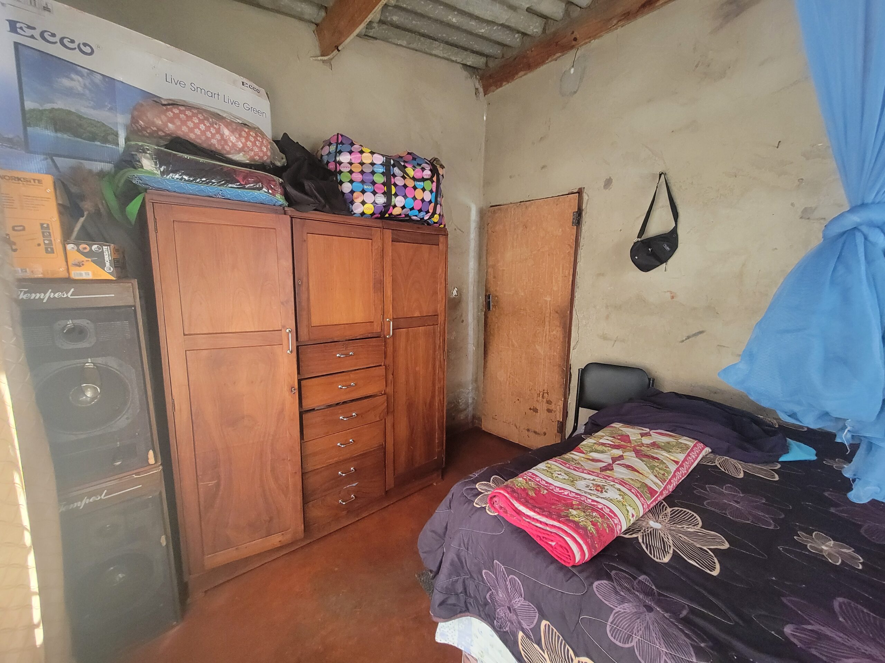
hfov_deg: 106.2
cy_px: 332
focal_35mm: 13
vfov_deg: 89.9
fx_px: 332
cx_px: 442
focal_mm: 2.2
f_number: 2.2
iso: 1000
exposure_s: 1/50
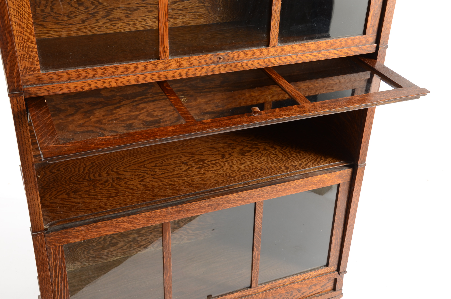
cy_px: 150
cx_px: 226
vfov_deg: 29.7
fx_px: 563
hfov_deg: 43.7
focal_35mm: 45
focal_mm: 30
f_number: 9
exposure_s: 1/125
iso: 200
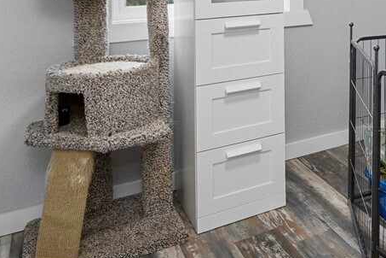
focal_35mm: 45
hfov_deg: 34.9
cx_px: 461
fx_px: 482
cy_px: -42
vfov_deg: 26.8
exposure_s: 1/10
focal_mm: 12
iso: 1000
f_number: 6.3
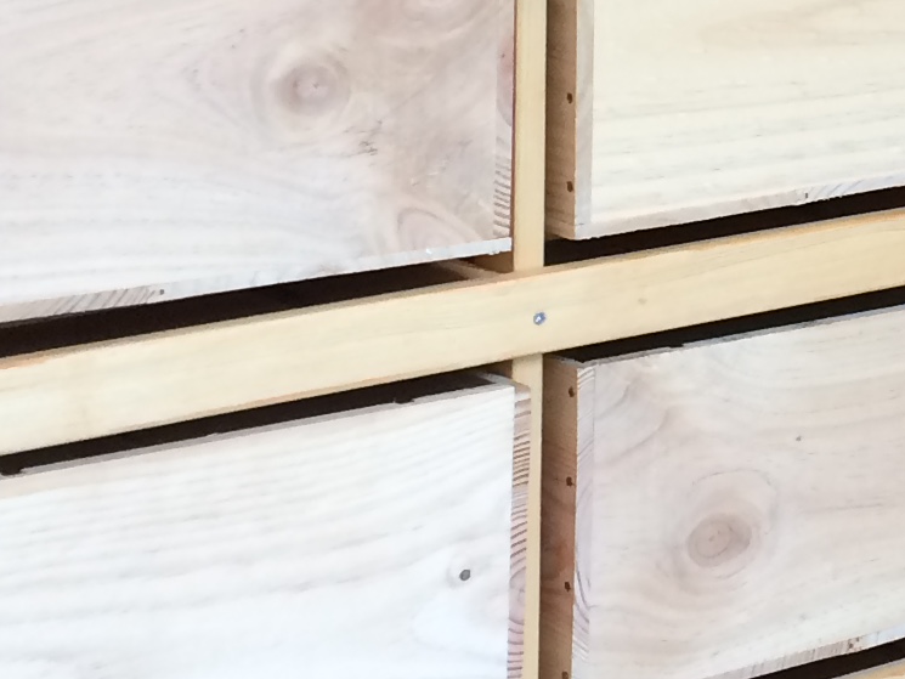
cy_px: -214
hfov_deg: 14.3
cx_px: 1418
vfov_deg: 11.4
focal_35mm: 127
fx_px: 3321
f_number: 2.2
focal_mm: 4.15
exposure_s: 1/33
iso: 40
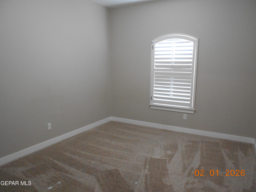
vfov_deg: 53.1
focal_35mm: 26
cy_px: 96
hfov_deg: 67.3
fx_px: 192
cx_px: 128
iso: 400
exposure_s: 1/25
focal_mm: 4.6
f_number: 3.2
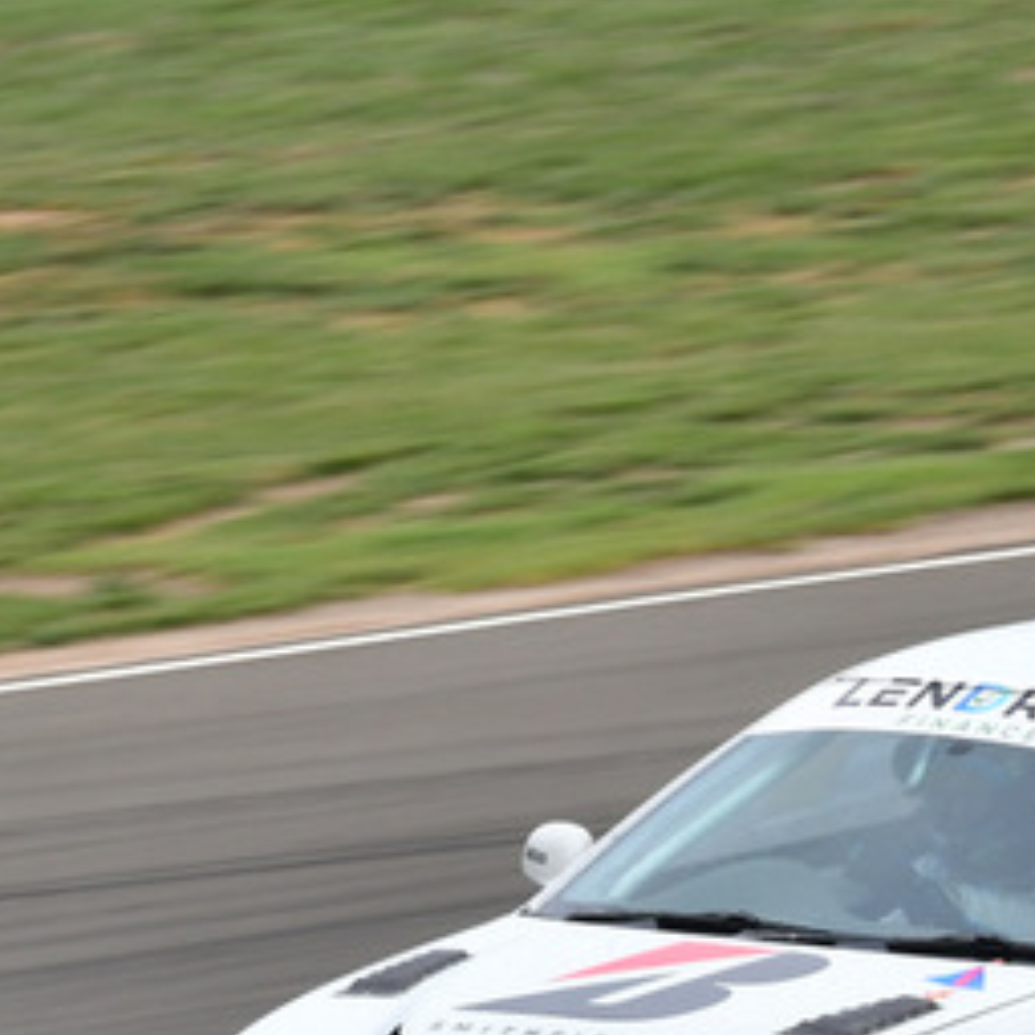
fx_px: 43333
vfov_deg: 1.4
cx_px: 934
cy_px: 727
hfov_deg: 1.4
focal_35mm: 1281
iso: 250
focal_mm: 320
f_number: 13
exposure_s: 1/200
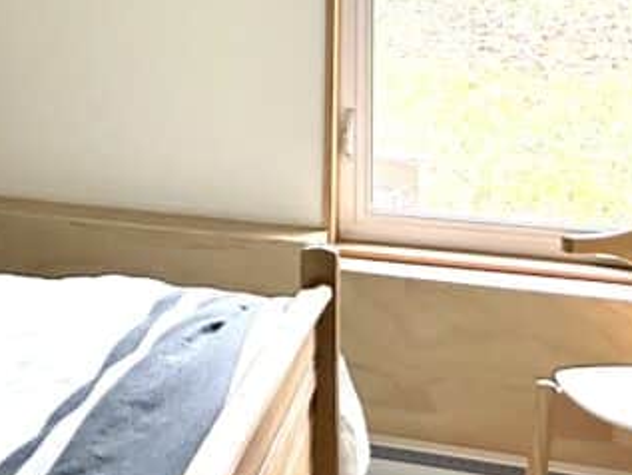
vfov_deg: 16.8
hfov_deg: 21.5
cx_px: -138
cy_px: -102
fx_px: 1534
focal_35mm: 84
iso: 500
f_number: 1.5
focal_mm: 5.7
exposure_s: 1/60
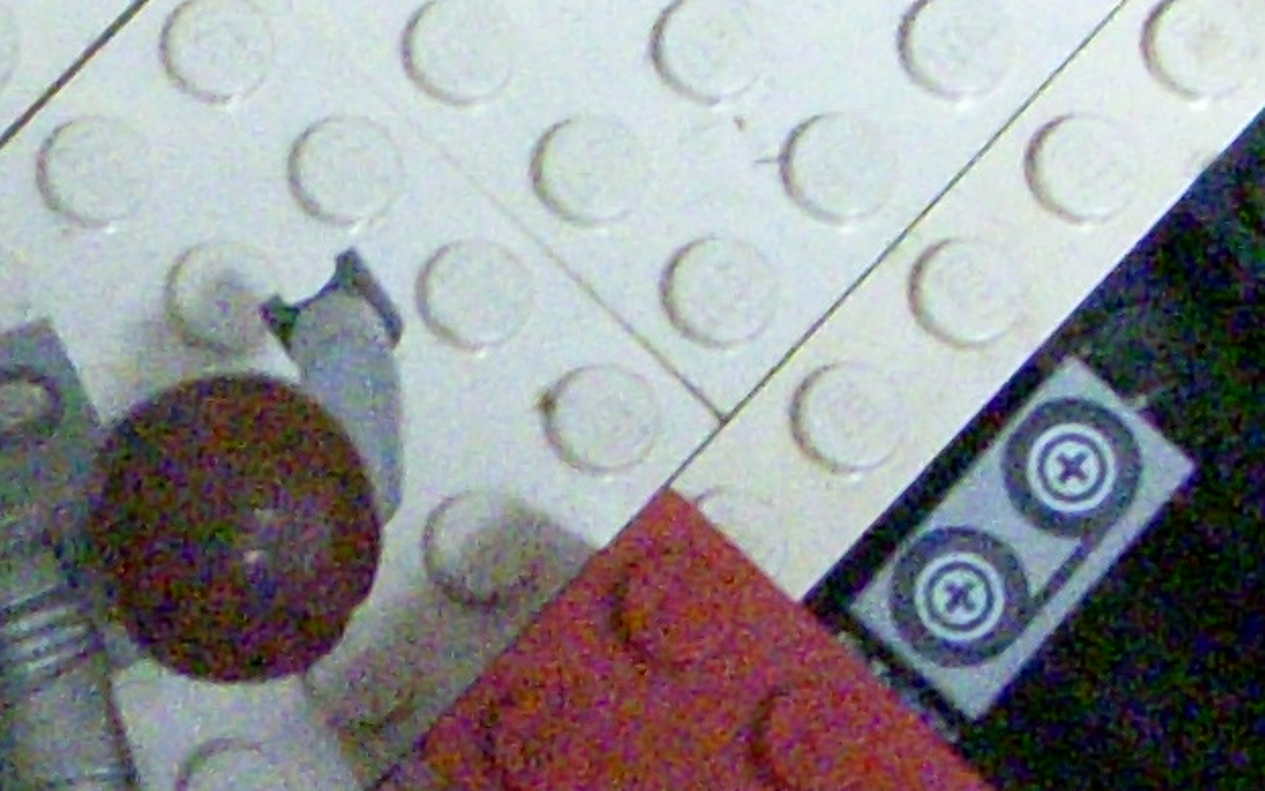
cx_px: -415
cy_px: 488
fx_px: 6862
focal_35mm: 199
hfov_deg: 10.3
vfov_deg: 6.6
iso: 1600
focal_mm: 6.3
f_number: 3.3
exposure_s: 1/25
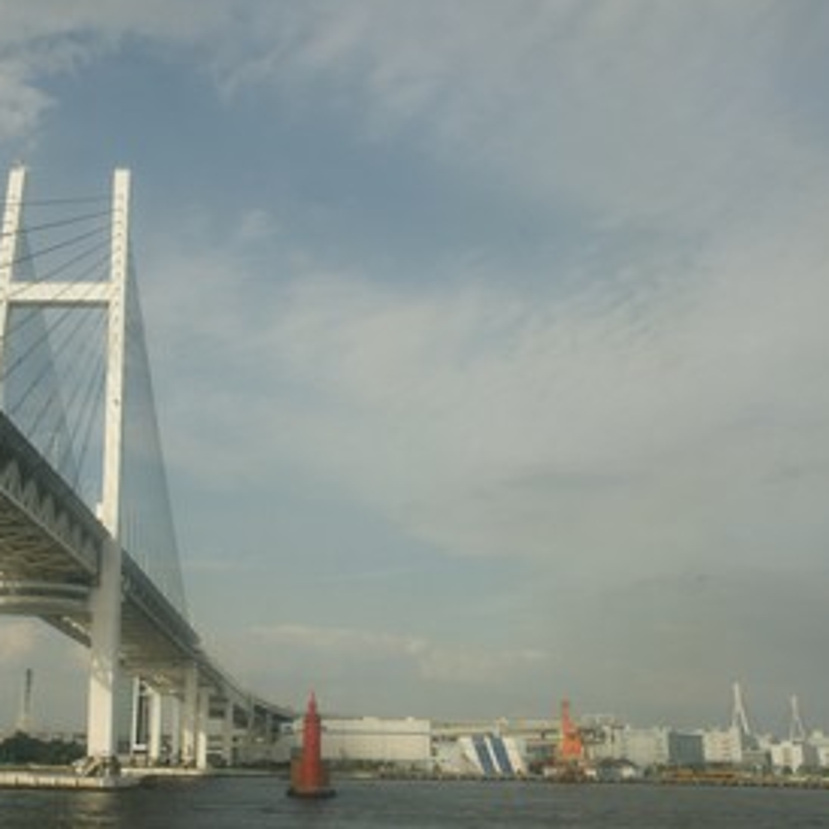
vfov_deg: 42.8
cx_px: 297
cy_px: 413
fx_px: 1057
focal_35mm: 39
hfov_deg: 42.4
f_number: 9
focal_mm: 20
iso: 200
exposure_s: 1/320
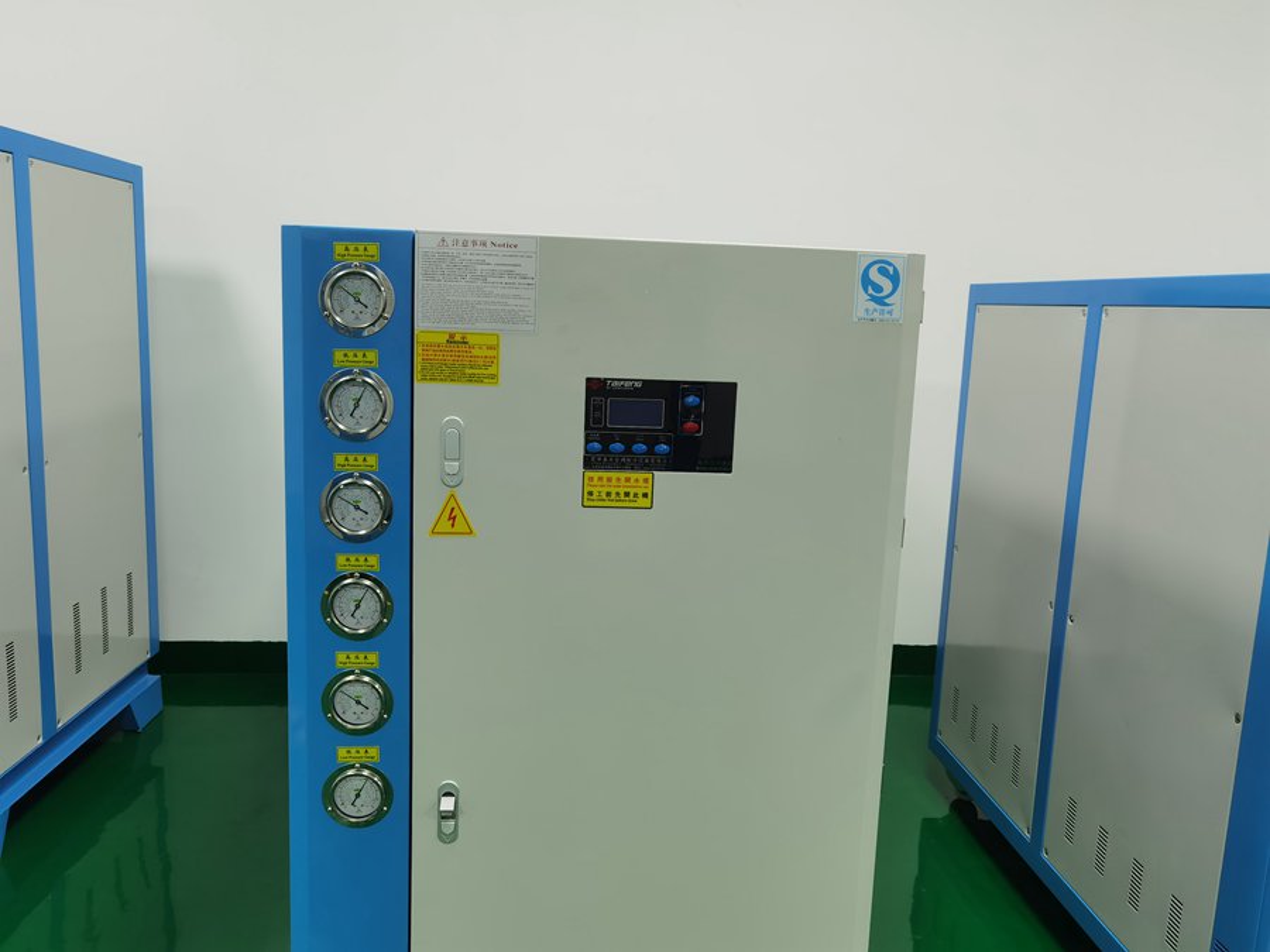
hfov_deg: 65.3
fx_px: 991
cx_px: 635
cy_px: 476
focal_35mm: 27
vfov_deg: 51.4
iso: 125
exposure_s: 1/100
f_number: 1.9
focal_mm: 6.71
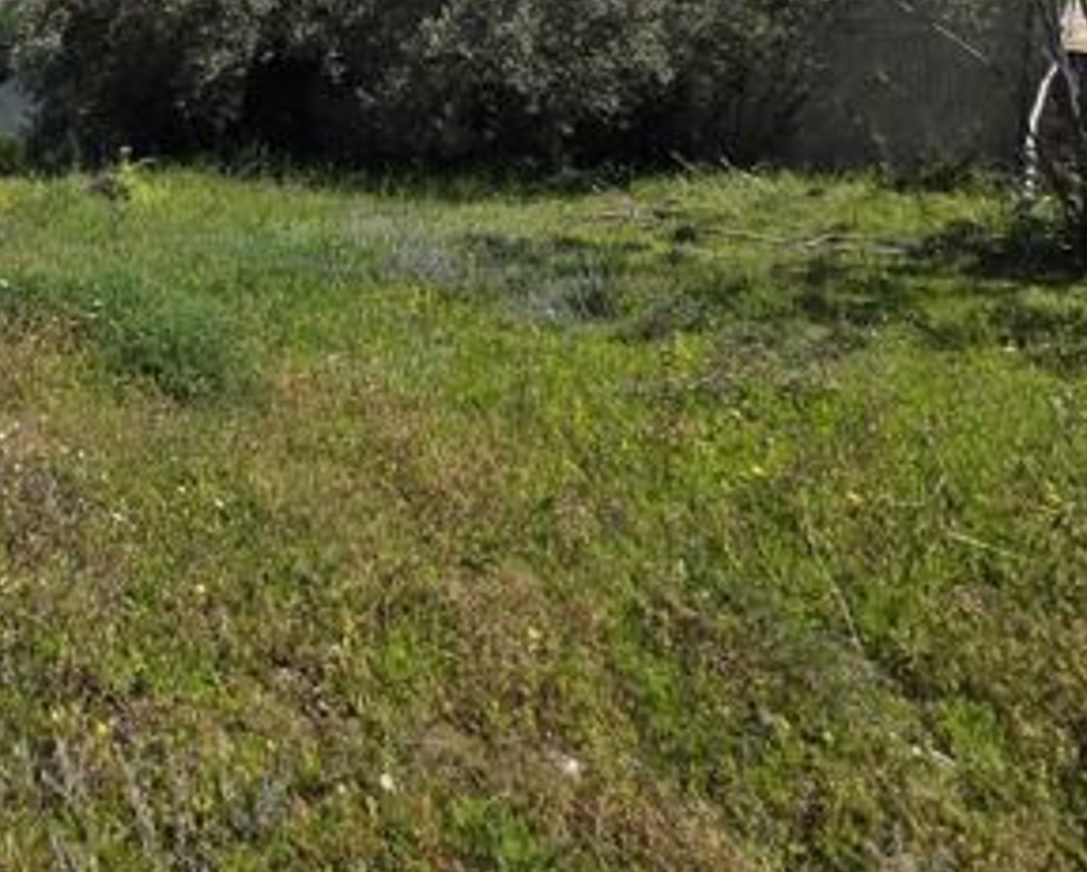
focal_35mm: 31
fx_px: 998
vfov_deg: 39.1
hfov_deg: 44.2
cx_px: -100
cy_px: -79
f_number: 1.9
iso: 40
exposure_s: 1/2843
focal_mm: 2.2
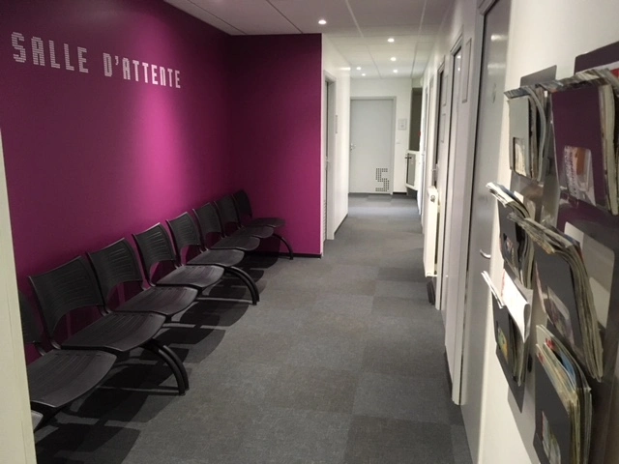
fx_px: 519
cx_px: 310
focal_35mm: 29
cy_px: 232
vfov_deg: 48.2
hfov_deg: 61.7
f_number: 2.2
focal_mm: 4.15
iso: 250
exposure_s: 1/17
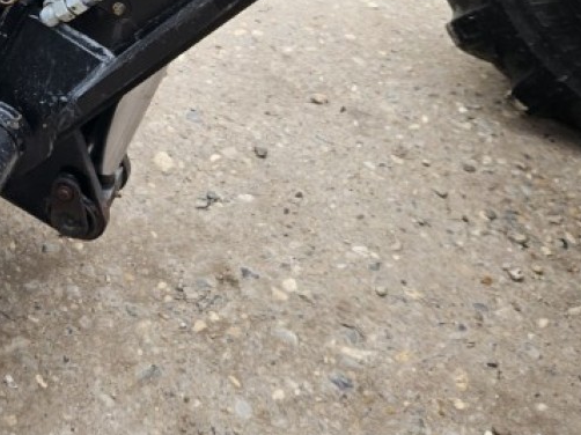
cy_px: -158
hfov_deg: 26.9
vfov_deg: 20.1
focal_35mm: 66
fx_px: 1107
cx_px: -62
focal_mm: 5.4
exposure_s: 1/180
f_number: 1.8
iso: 40
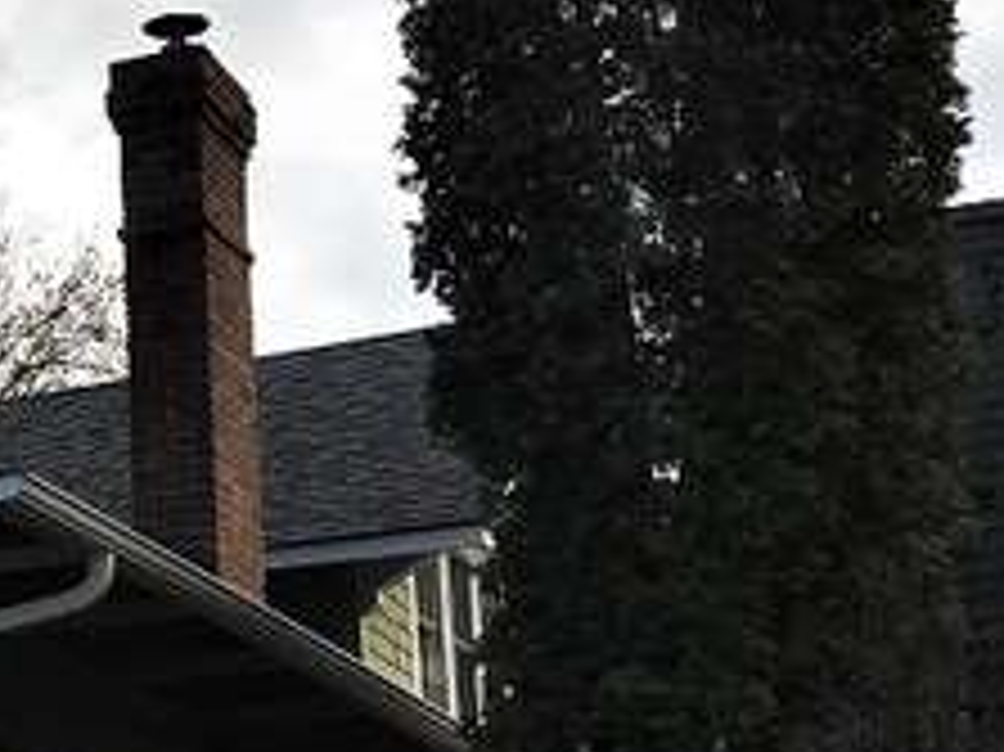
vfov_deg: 14.1
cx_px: -626
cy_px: 657
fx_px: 3015
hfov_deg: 16.7
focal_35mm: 104
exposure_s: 1/569
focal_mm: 4.15
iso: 25
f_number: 2.2
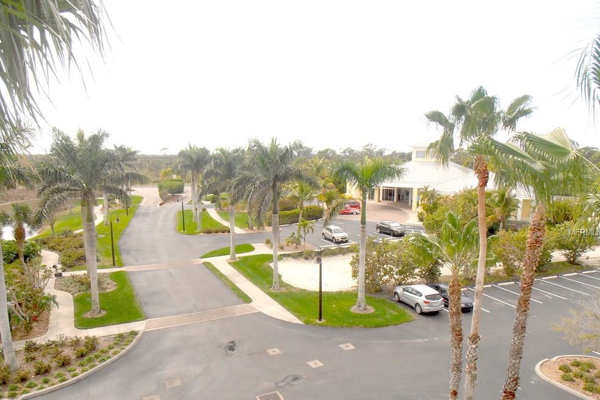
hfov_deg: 69.4
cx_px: 293
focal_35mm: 26
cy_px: 233
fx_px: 433
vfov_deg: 49.3
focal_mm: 4.2
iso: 80
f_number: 3
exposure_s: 1/640
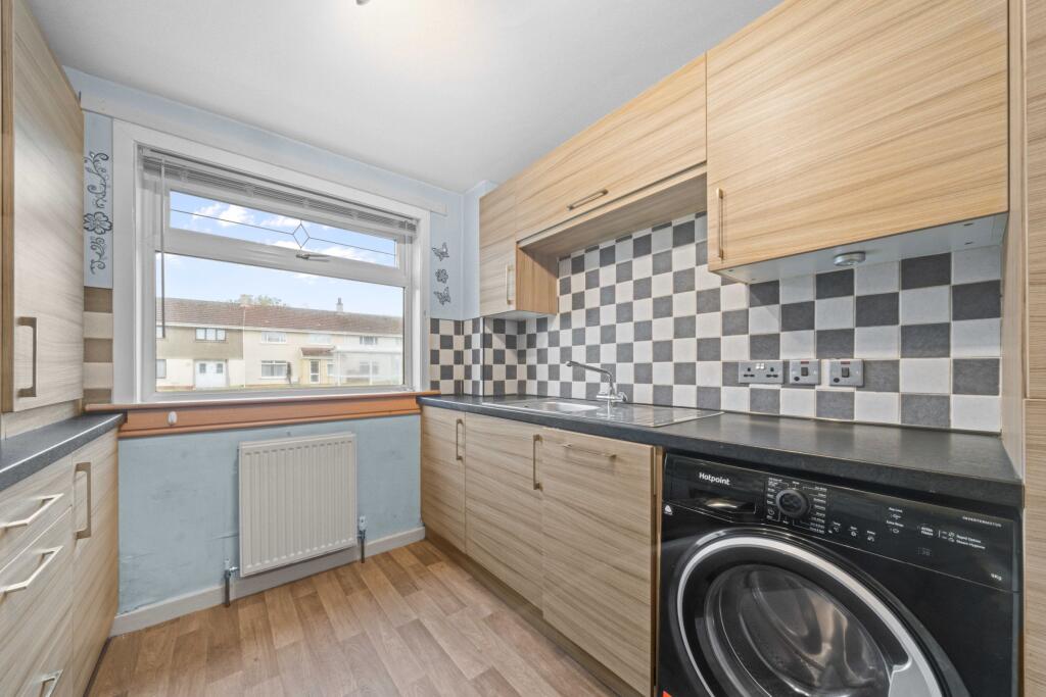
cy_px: 348
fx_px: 349
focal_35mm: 12
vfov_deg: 90.0
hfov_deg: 112.6
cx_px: 523
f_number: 22
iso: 800
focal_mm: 12
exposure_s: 6
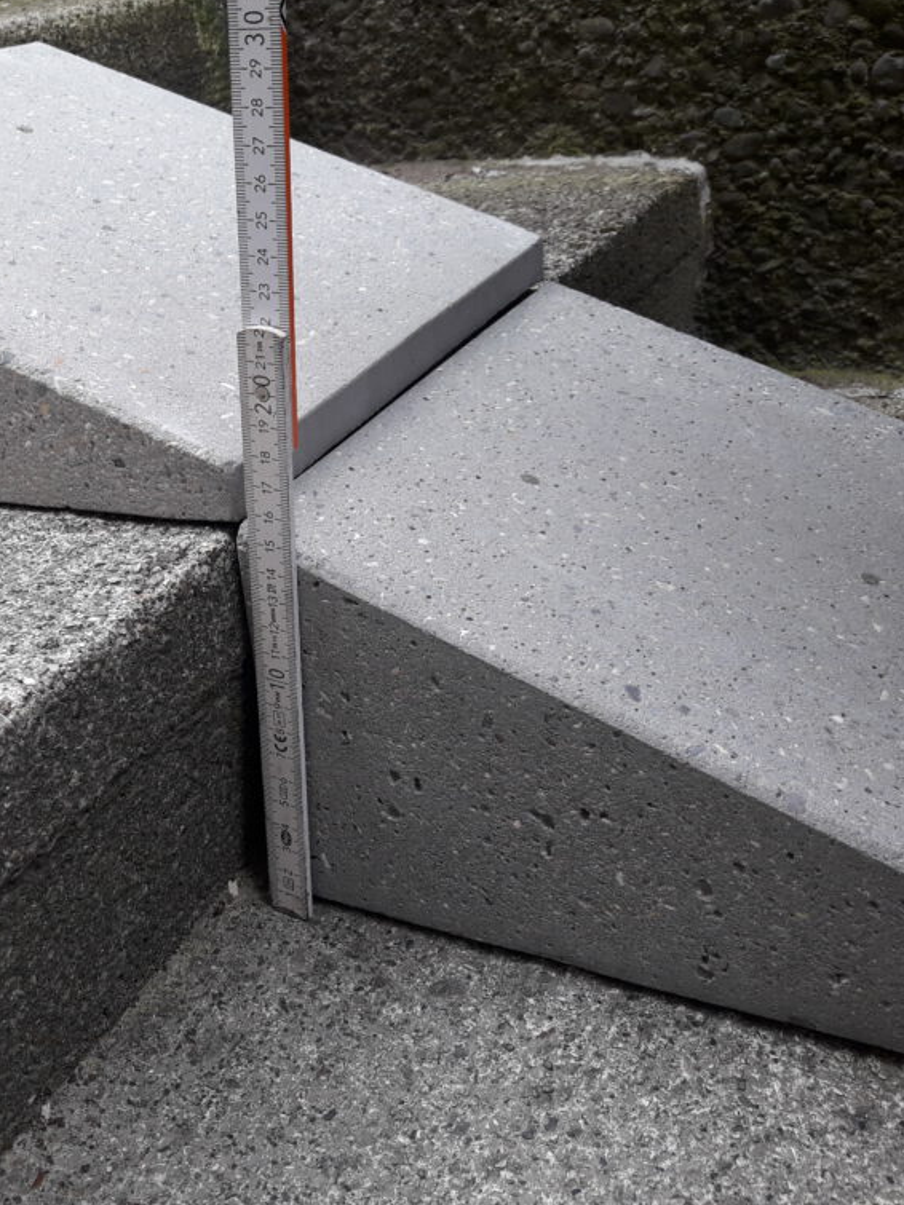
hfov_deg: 36.9
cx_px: 241
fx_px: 1324
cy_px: 594
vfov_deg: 49.0
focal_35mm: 38
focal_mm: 3.7
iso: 40
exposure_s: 1/112
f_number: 1.9
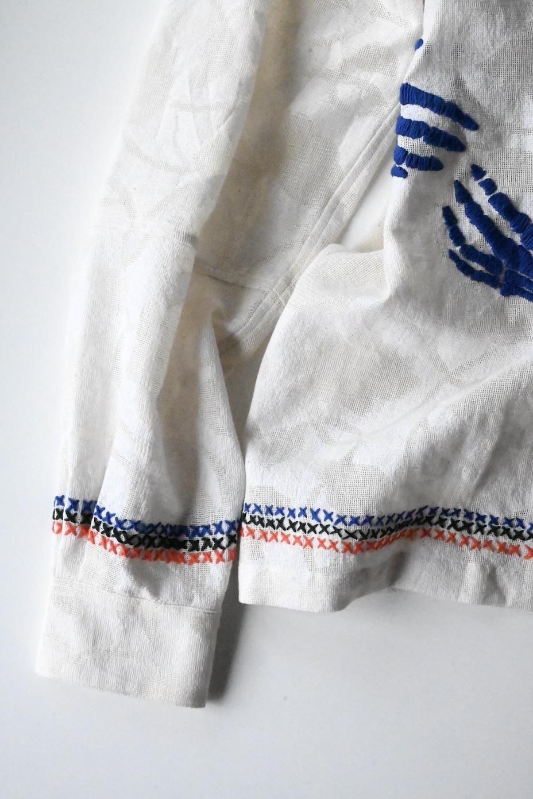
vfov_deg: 27.0
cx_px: 266
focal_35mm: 75
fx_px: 1665
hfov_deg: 18.2
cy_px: 400
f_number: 18
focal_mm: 50
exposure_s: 1/1250
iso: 25600
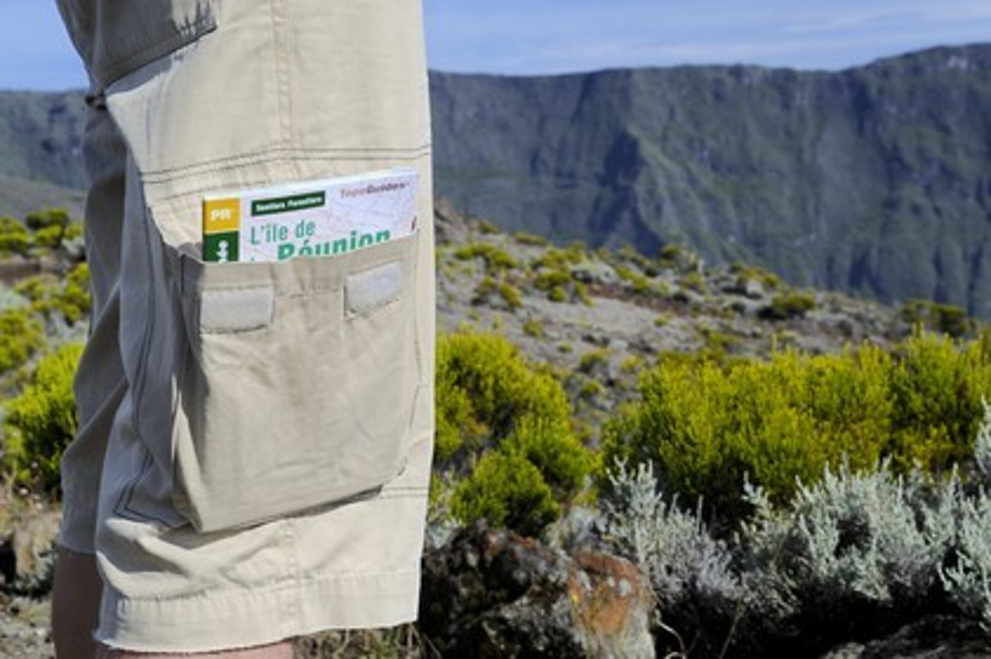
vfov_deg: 19.4
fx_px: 1925
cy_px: 330
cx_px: 496
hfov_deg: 28.9
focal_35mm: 70
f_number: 18
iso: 200
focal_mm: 70
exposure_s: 1/160
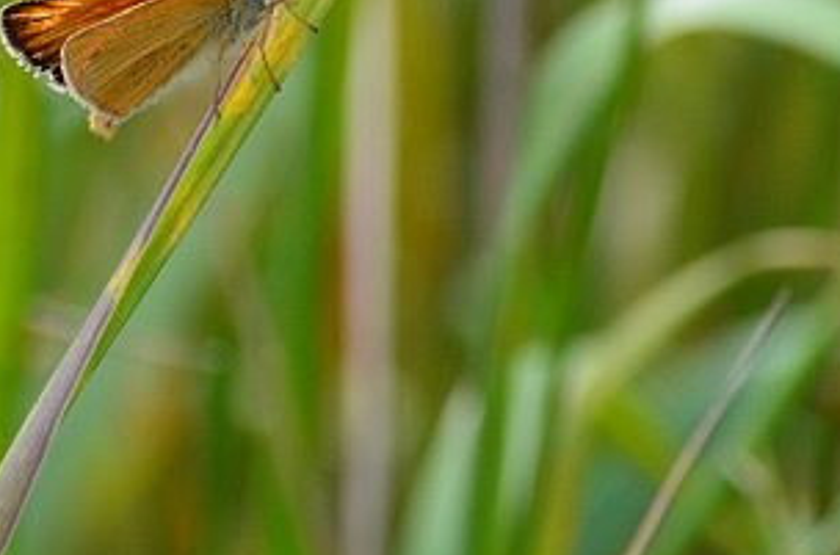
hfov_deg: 2.0
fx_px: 23529
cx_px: 152
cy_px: 3
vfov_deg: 1.4
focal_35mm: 1011
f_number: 10
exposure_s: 1/250
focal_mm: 200
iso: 400
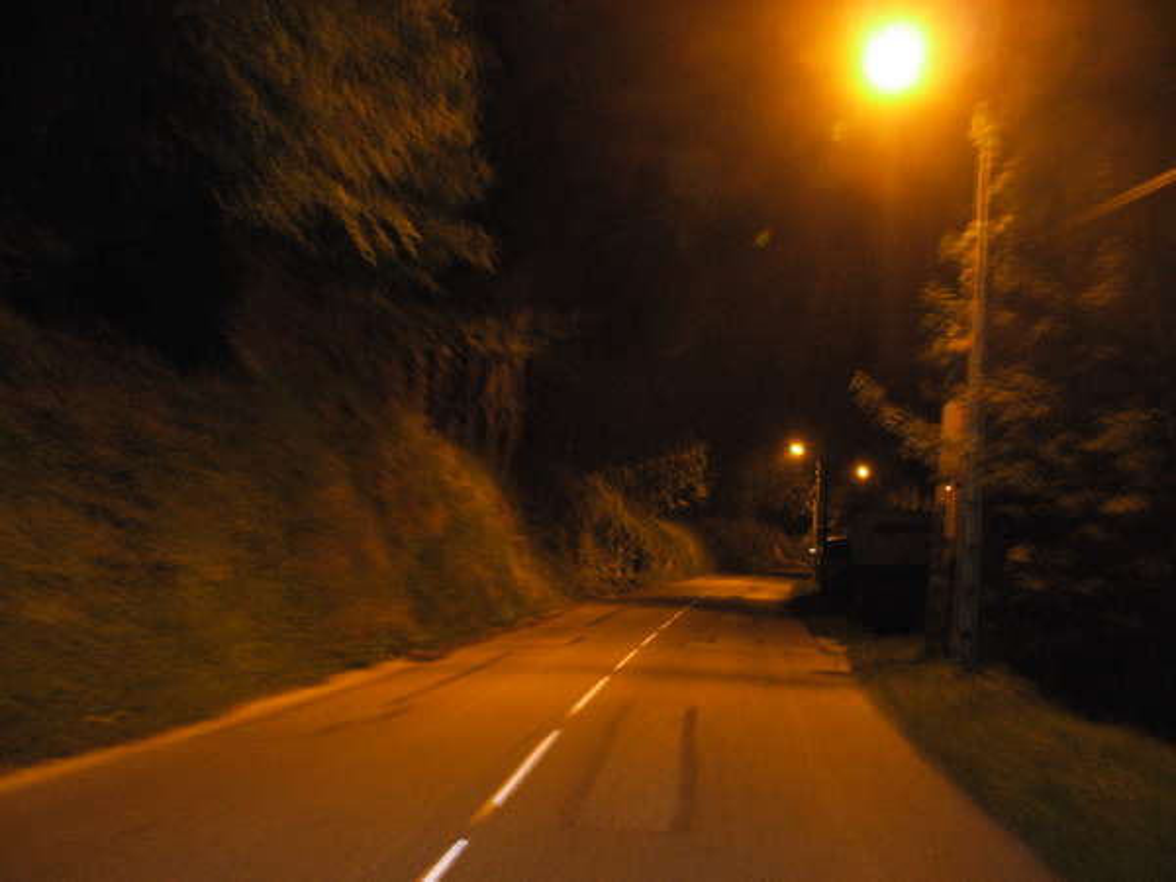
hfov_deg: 49.0
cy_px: 441
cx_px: 588
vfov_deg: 37.7
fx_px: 1291
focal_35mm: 38
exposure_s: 1/4.3
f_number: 2.9
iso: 388
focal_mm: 6.3
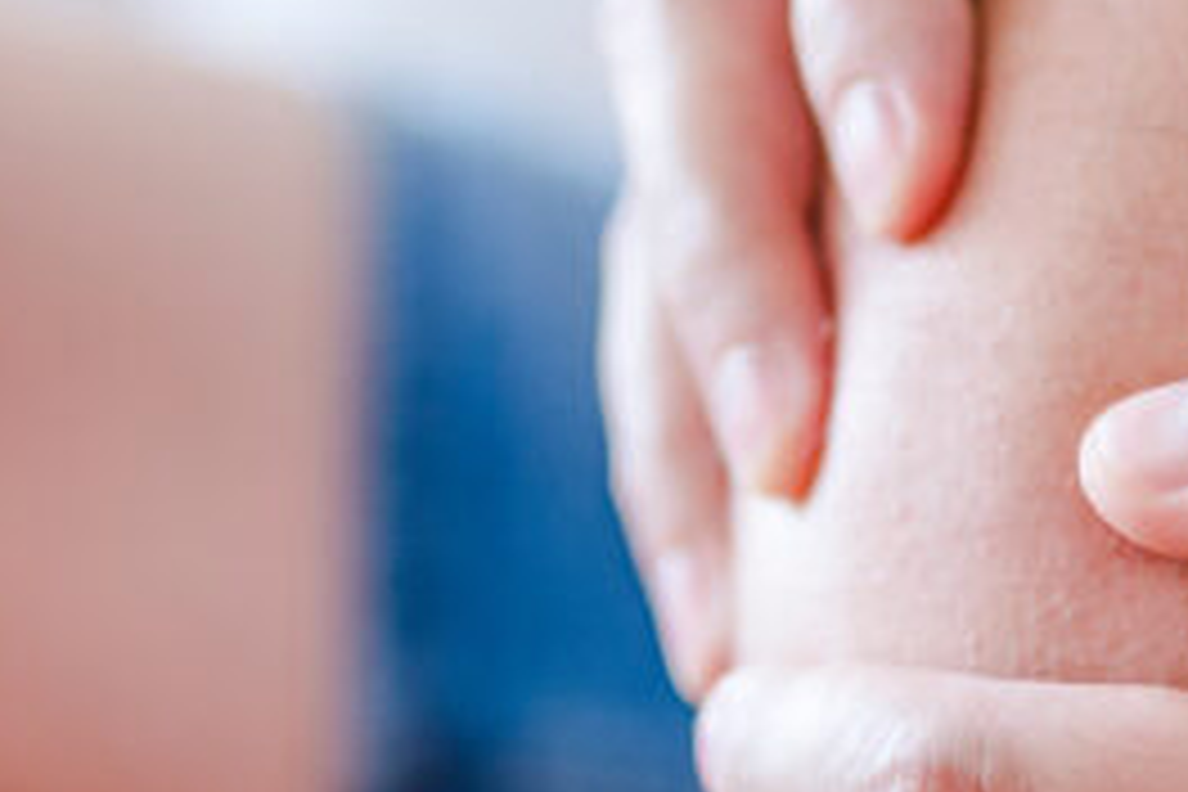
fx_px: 4488
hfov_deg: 15.0
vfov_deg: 10.1
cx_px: 891
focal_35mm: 136
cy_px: 513
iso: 200
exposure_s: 1/200
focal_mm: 35
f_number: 1.6
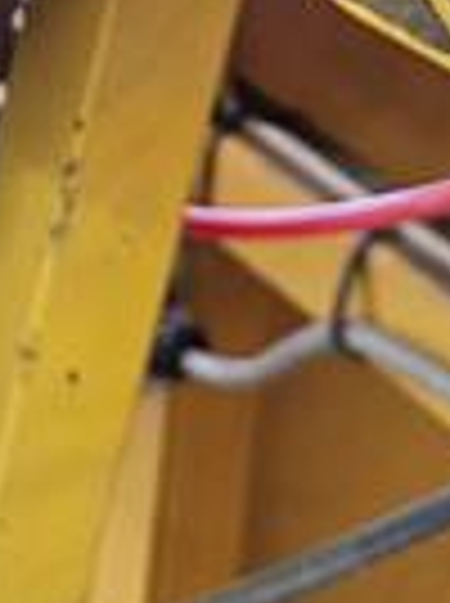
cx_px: -166
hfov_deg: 10.9
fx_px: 2295
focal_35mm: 132
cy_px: -58
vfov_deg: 14.6
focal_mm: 5.4
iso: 500
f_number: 1.8
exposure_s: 1/25
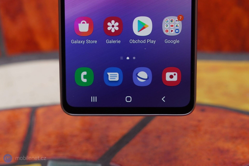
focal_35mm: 51
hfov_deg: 38.9
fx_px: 353
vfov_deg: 26.5
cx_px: 124
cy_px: 83
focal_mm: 51
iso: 500
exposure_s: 1/160
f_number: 6.3
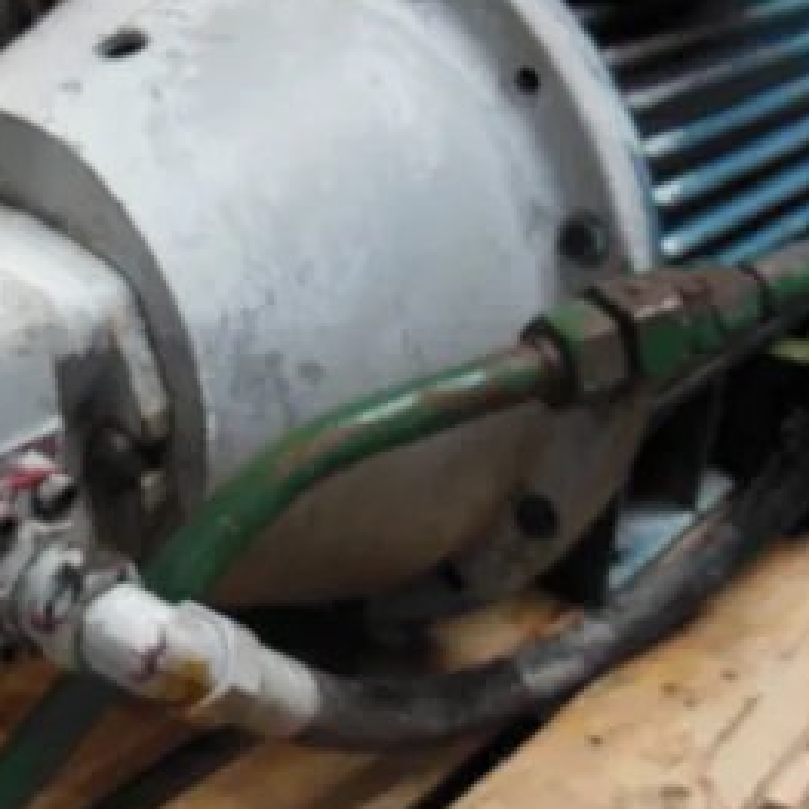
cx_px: 258
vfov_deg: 32.6
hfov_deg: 32.5
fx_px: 1375
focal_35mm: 52
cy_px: 306
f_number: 3.5
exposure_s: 1/30
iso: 200
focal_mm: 4.5
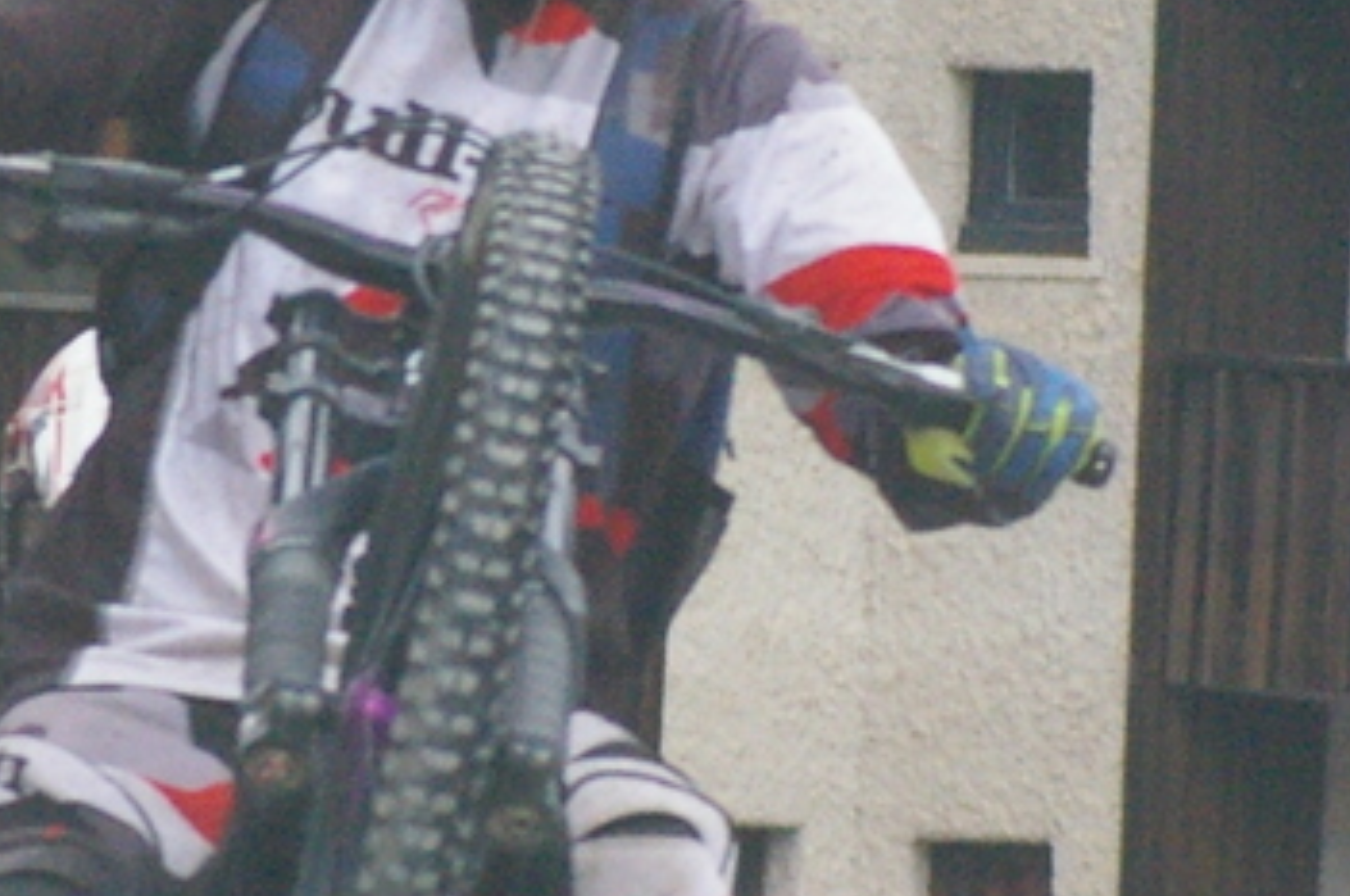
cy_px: 621
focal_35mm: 1089
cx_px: 604
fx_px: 40781
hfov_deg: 1.9
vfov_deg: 1.3
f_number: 14
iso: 1600
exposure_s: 1/800
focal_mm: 170
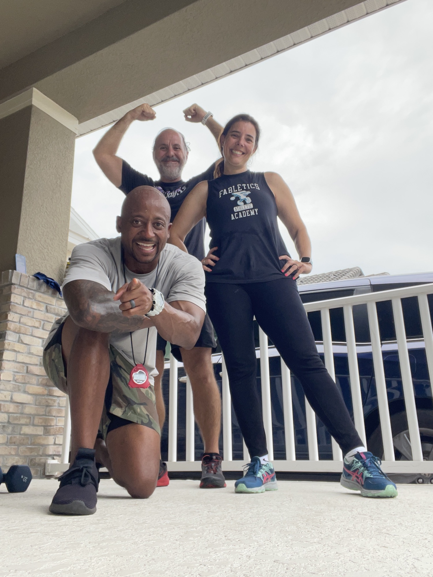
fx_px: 500
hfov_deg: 46.8
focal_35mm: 30
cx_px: 216
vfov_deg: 60.0
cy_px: 288
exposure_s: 1/332
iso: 25
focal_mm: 2.71
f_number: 2.2
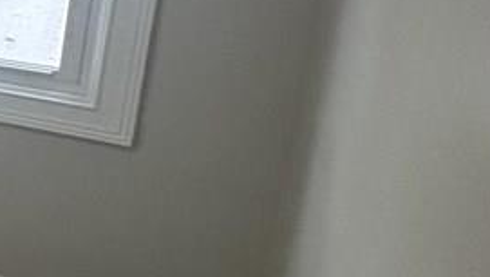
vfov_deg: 16.2
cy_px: -42
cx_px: -647
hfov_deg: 15.9
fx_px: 936
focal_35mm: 72
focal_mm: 2.22
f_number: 2.2
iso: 160
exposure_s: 1/60
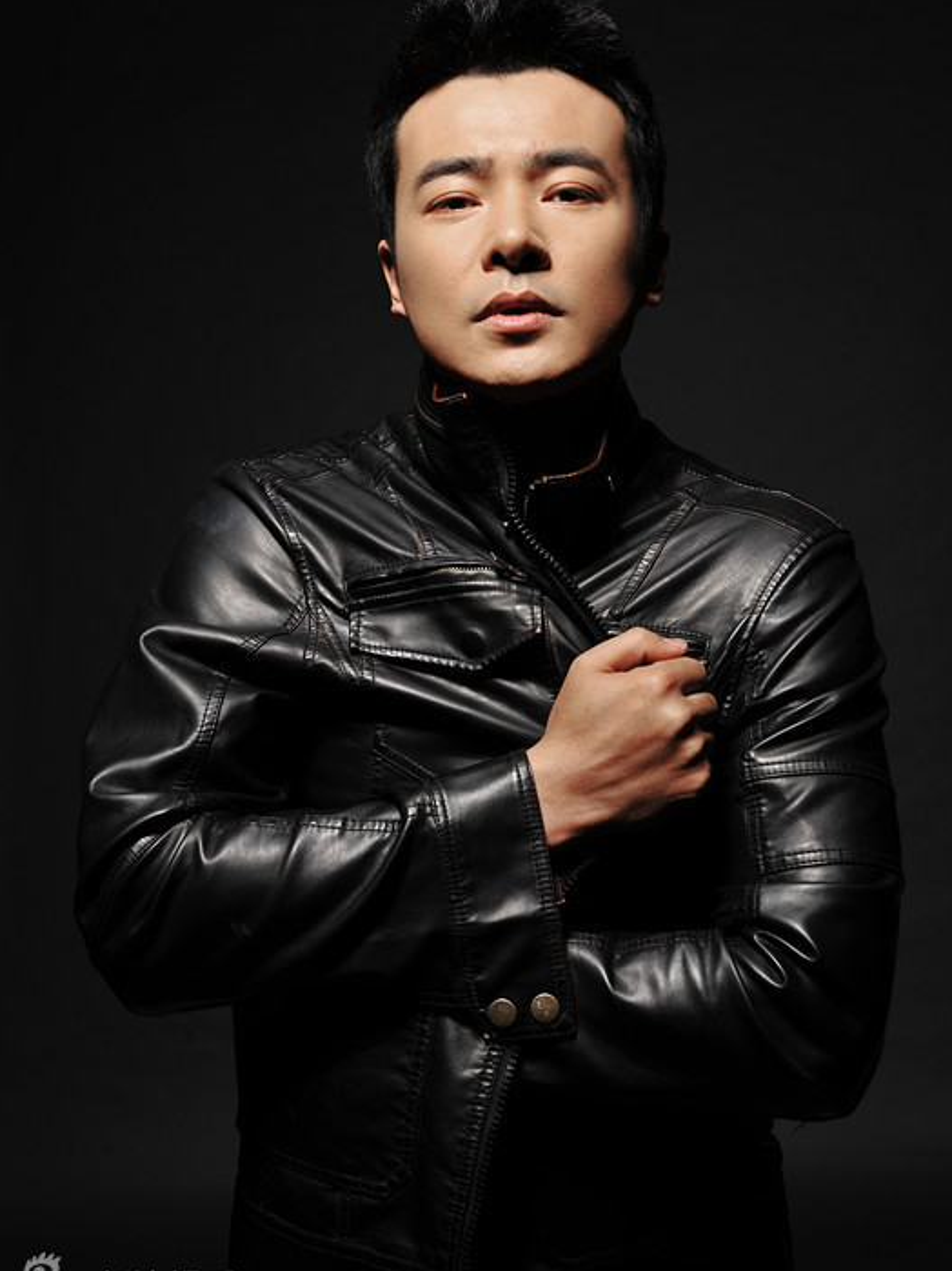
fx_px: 2017
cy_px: 589
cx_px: 481
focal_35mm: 55
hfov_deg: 26.6
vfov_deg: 34.9
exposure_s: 1/125
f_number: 8
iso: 200
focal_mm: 50
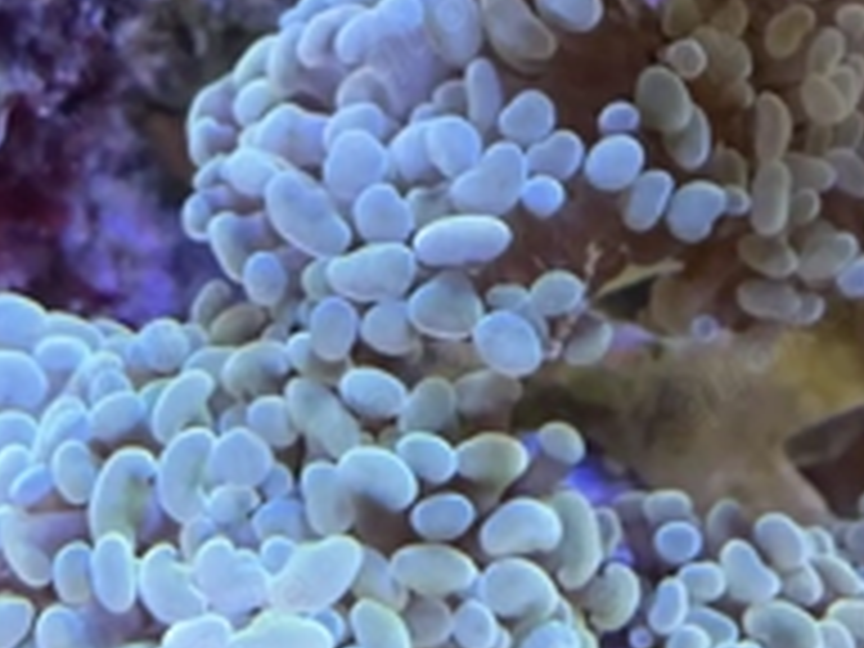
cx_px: 342
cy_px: 396
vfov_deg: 29.0
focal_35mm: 50
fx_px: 1248
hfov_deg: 38.0
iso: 320
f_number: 2.2
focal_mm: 2.22
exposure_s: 1/82
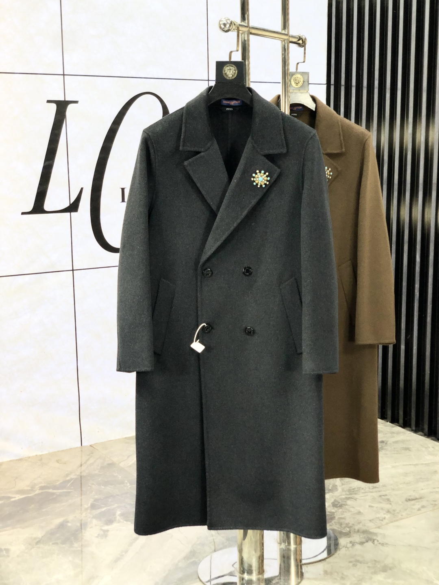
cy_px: 292
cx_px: 220
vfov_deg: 36.8
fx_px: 879
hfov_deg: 28.0
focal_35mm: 52
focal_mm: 6
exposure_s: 1/166
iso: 16
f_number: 2.4
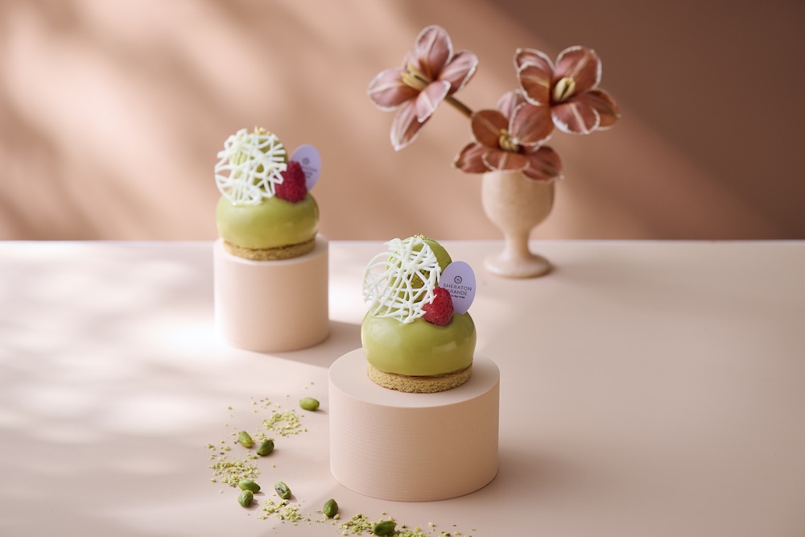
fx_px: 2795
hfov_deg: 16.4
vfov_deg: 11.0
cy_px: 268
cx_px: 402
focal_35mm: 125
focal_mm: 125
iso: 400
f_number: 7.1
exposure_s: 1/160
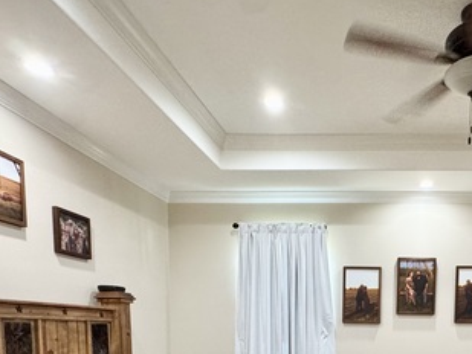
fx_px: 396
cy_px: 362
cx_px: 367
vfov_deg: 41.4
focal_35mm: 29
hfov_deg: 57.7
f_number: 2.2
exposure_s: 1/60
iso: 250
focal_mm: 2.22
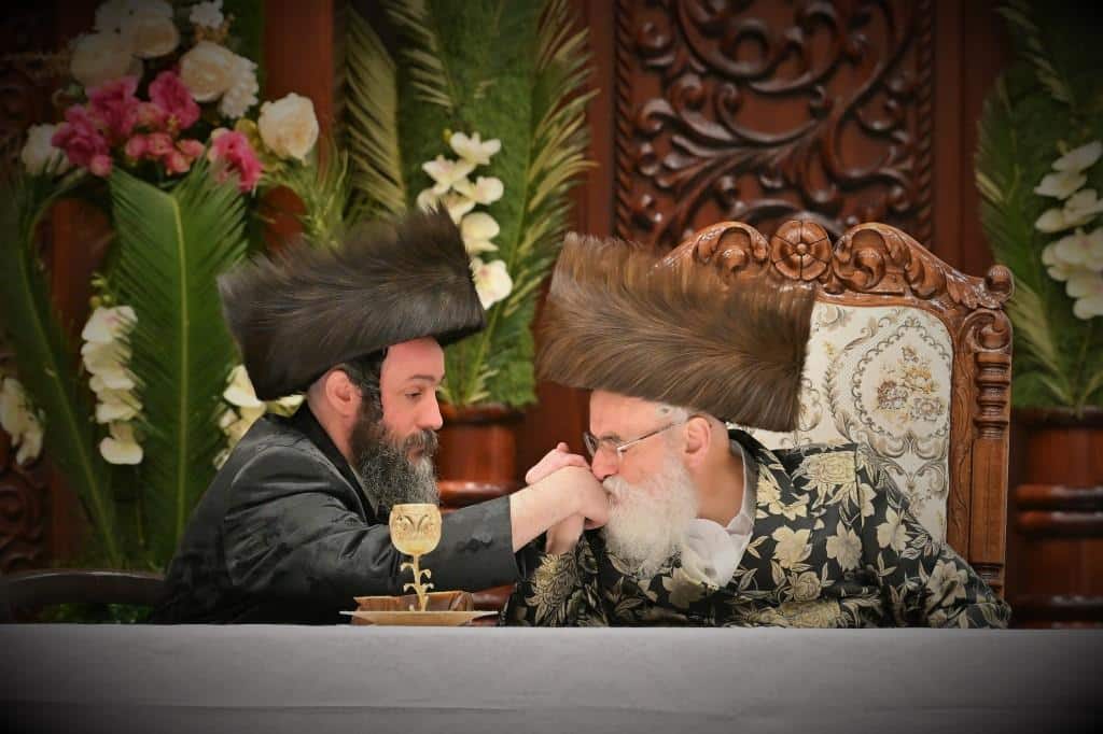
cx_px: 552
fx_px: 9188
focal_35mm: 300
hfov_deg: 6.9
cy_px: 367
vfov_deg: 4.6
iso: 400
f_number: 4
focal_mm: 200
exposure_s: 1/320
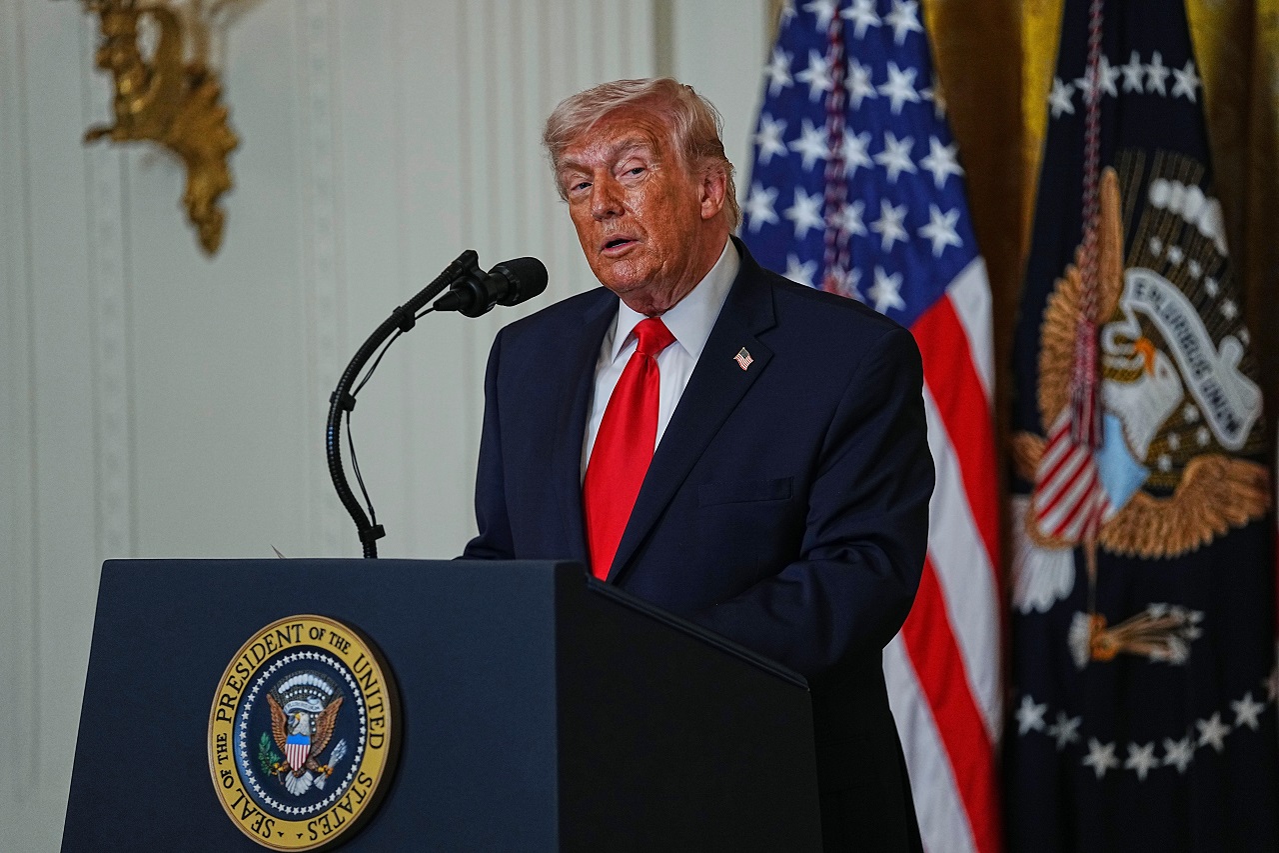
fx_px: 7104
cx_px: 640
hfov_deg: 10.3
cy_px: 426
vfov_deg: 6.9
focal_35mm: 200
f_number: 2.8
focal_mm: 200
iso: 1250
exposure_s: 1/250
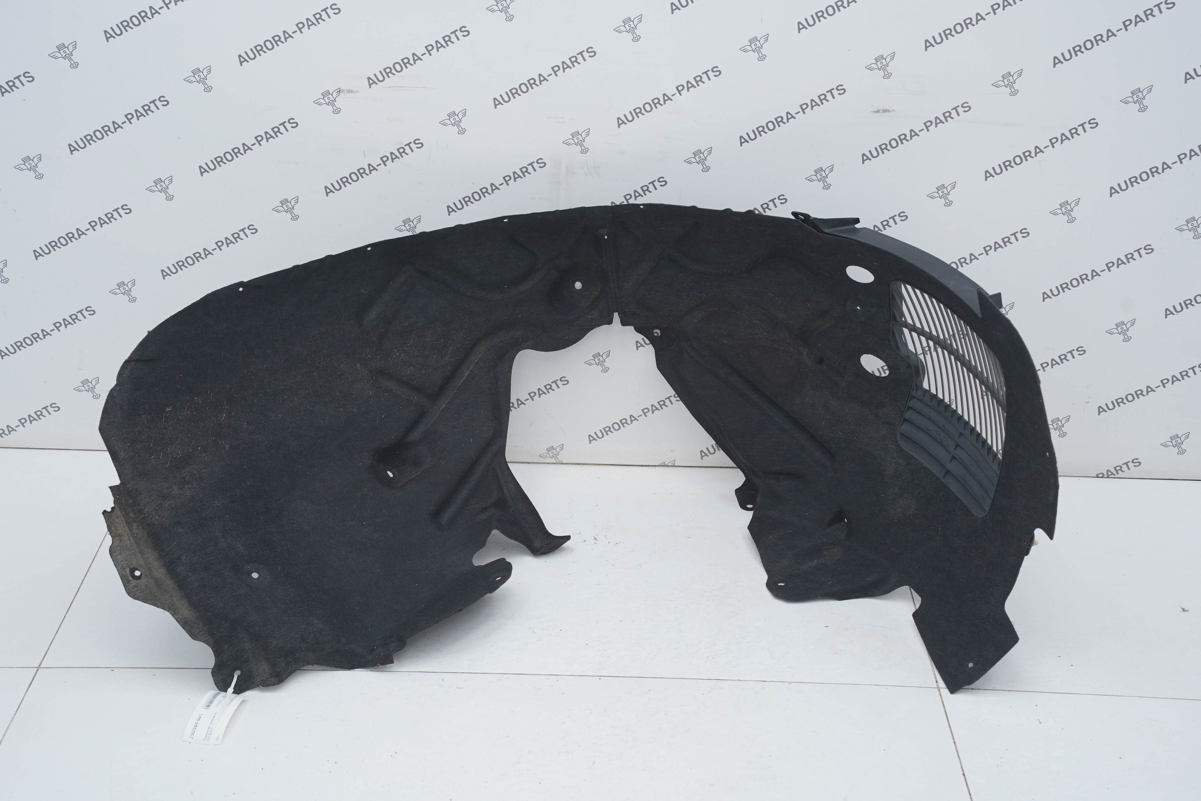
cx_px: 600
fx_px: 1801
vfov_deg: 25.1
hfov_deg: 36.9
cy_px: 400
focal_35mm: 54
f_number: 6.3
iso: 640
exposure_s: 1/125
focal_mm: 54
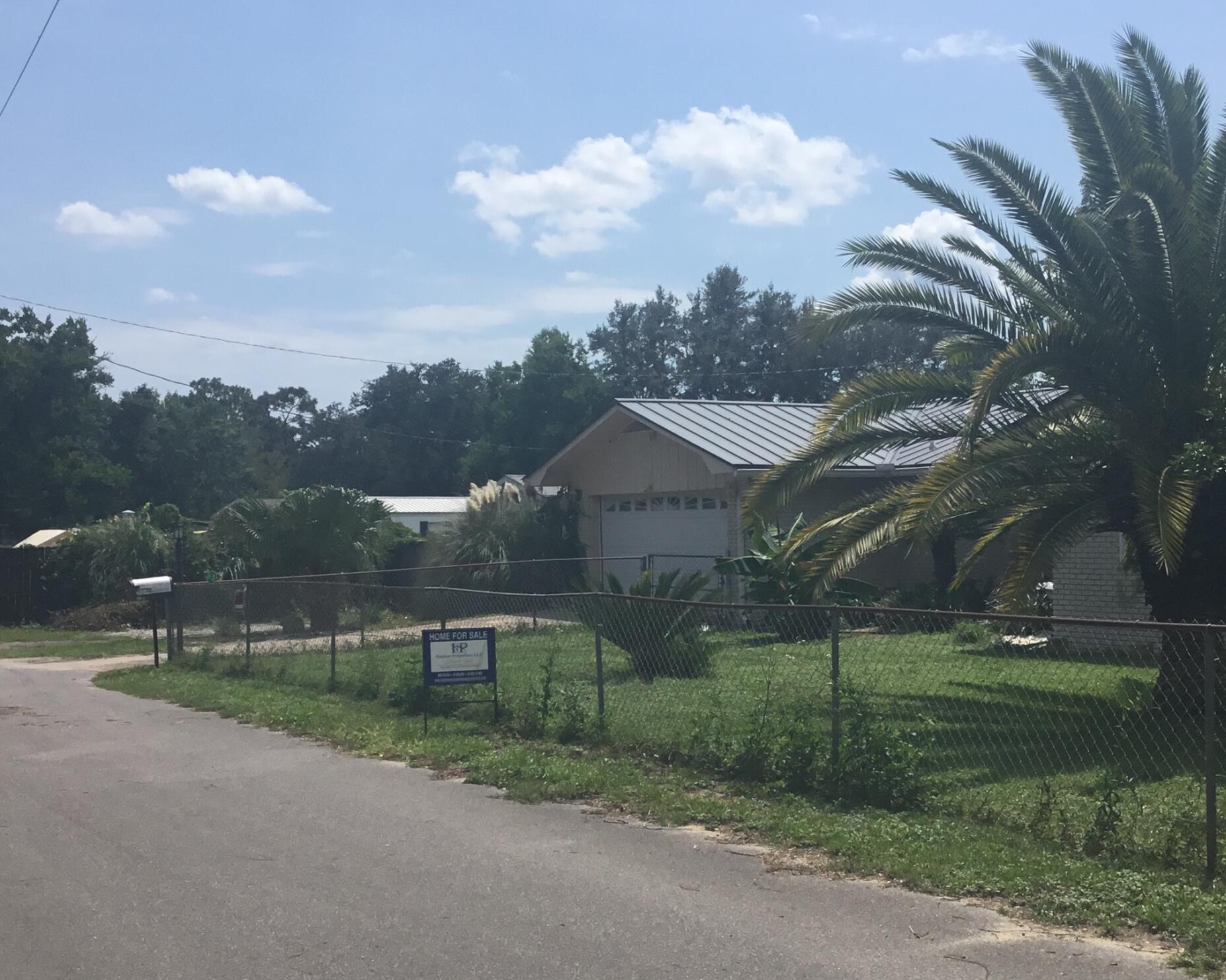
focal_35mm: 49
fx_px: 1778
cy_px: 528
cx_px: 669
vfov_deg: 30.8
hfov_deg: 38.0
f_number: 2.4
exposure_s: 1/2262
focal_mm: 3.3
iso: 25
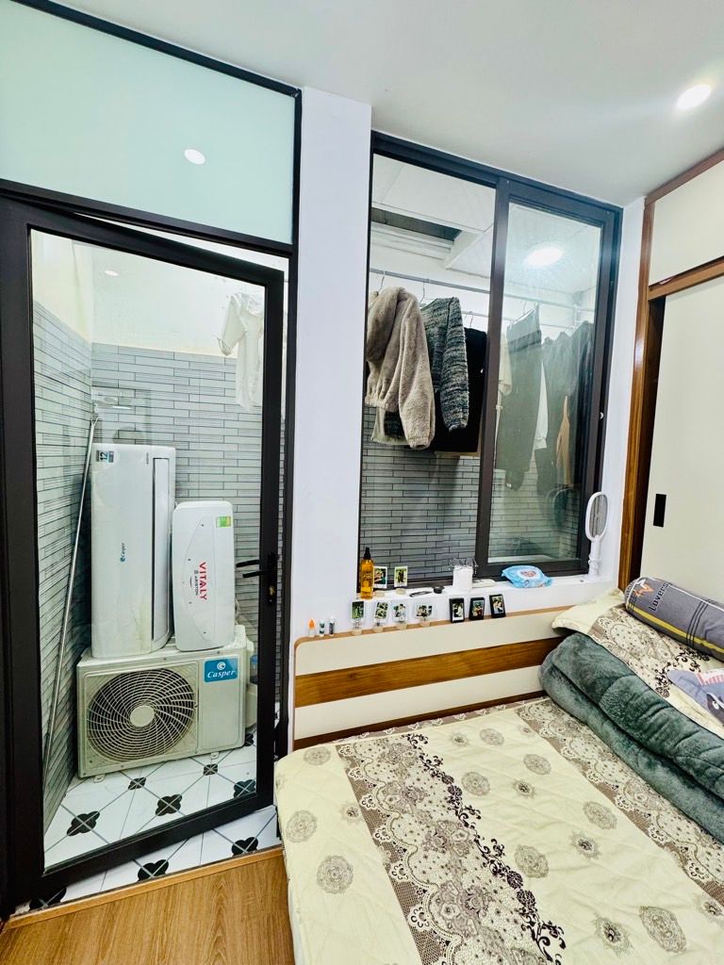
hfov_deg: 85.7
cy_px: 482
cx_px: 362
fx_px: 390
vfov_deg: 102.1
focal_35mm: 14
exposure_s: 1/100
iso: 200
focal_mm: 2.22
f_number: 2.2
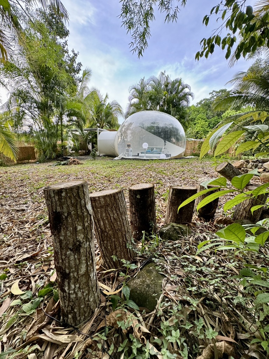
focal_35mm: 14
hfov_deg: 85.7
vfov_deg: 102.1
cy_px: 180
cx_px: 134
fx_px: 145
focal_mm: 2.22
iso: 100
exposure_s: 1/99
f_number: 2.2
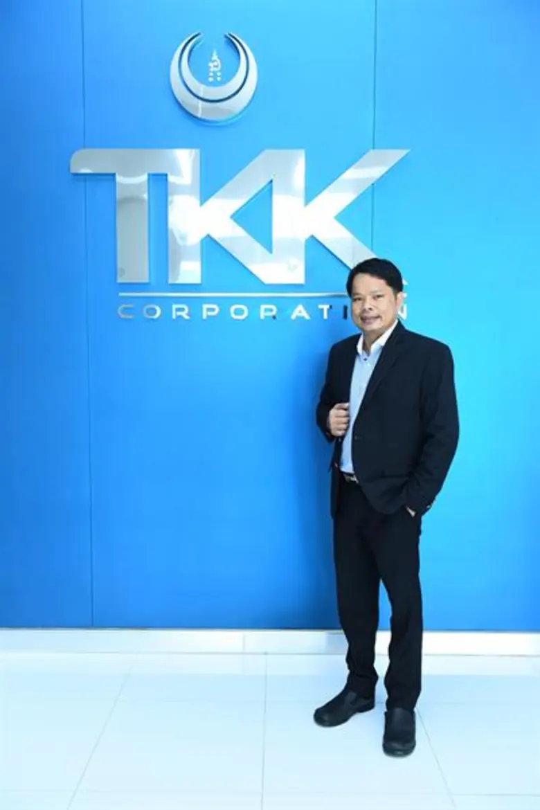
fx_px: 765
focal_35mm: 34
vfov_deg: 55.8
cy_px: 405
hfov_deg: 38.9
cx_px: 270
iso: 800
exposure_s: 1/125
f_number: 4.5
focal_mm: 34
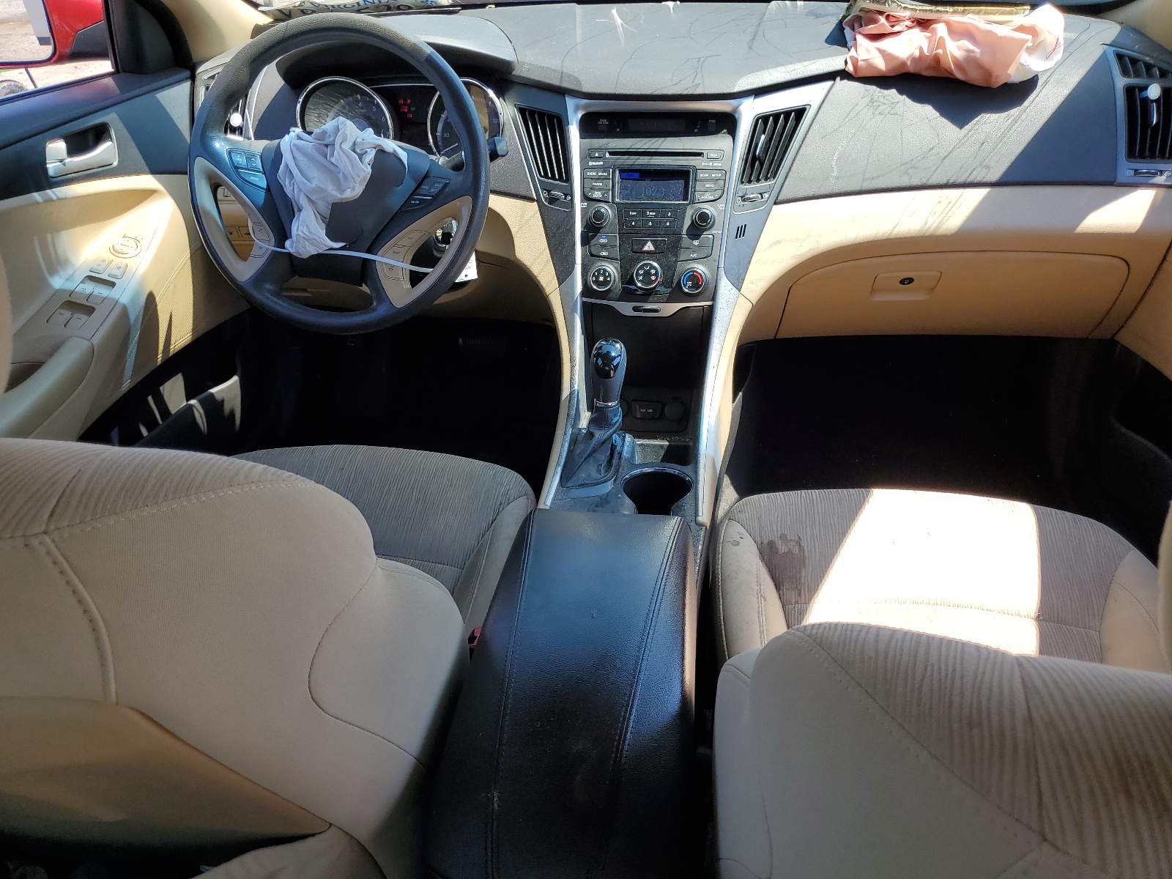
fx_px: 880
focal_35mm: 26
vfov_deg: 53.1
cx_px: 586
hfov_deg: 67.3
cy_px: 440
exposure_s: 1/714
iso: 50
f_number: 1.5
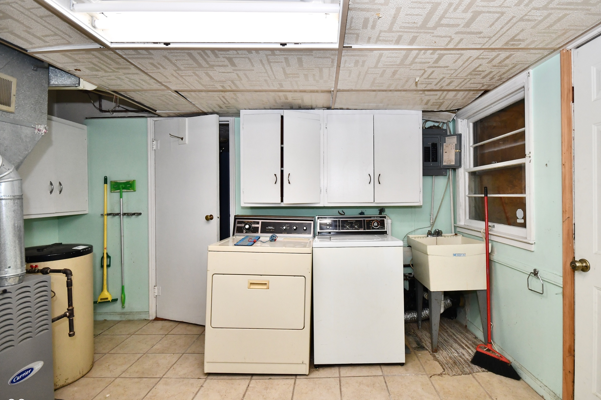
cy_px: 204
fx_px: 267
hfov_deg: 96.7
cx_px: 318
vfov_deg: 73.7
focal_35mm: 16
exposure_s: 1/60
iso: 640
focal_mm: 10
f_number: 6.3
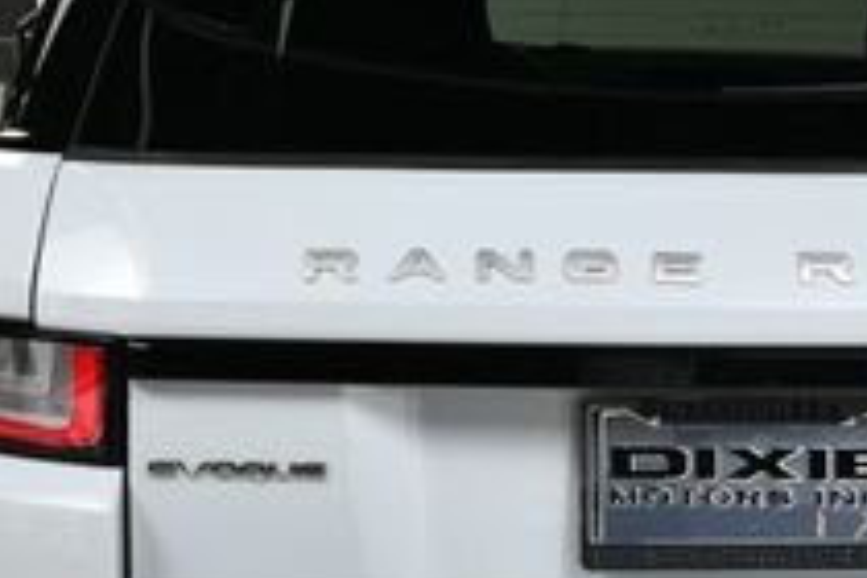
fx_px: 2938
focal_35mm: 122
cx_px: 656
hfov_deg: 16.7
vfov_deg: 11.2
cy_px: 458
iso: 100
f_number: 13
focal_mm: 27
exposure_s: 1/160
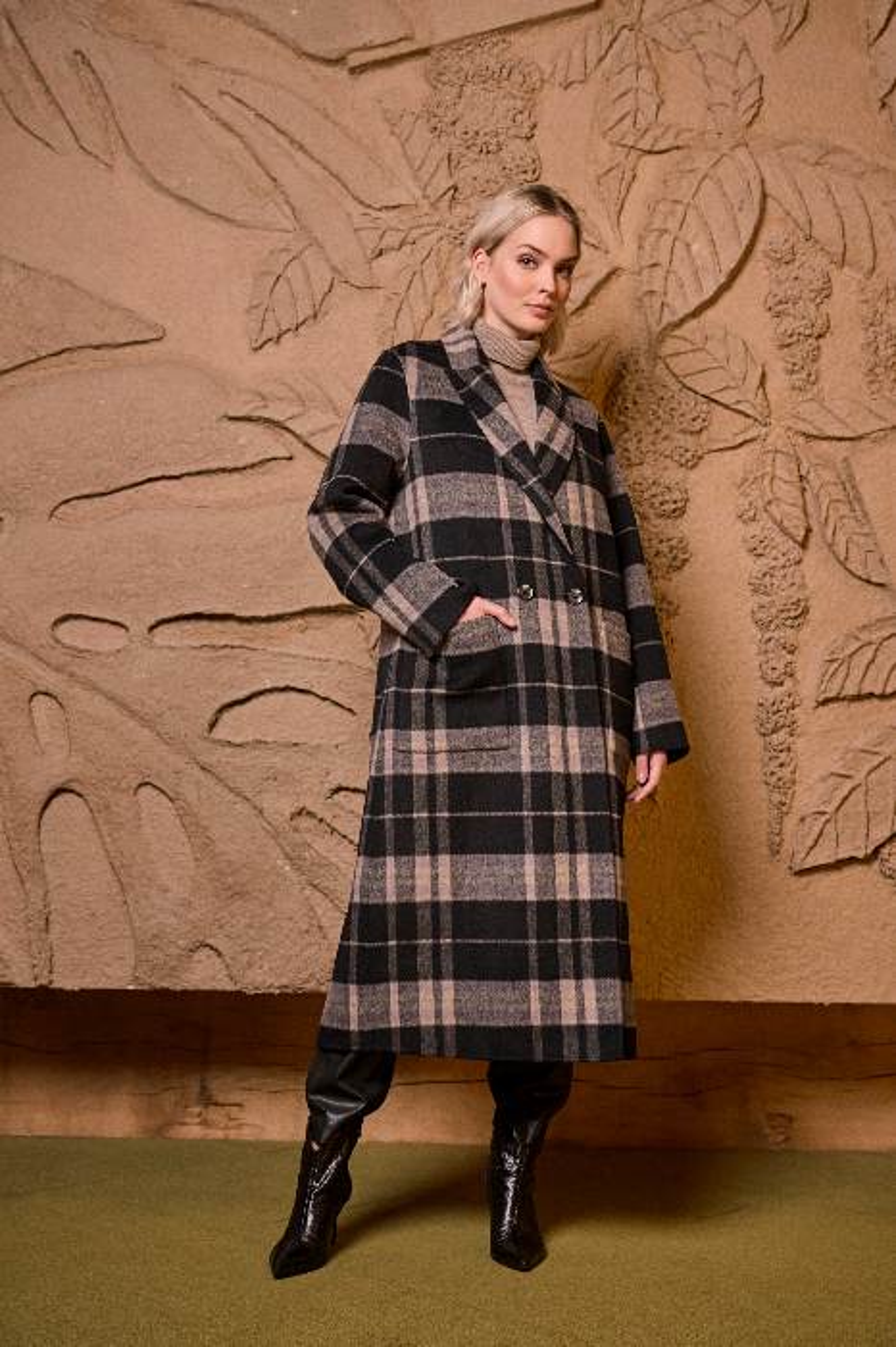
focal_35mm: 46
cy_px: 674
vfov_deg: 42.8
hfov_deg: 29.2
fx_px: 1719
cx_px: 448
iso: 800
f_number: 4
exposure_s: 1/160
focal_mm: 46
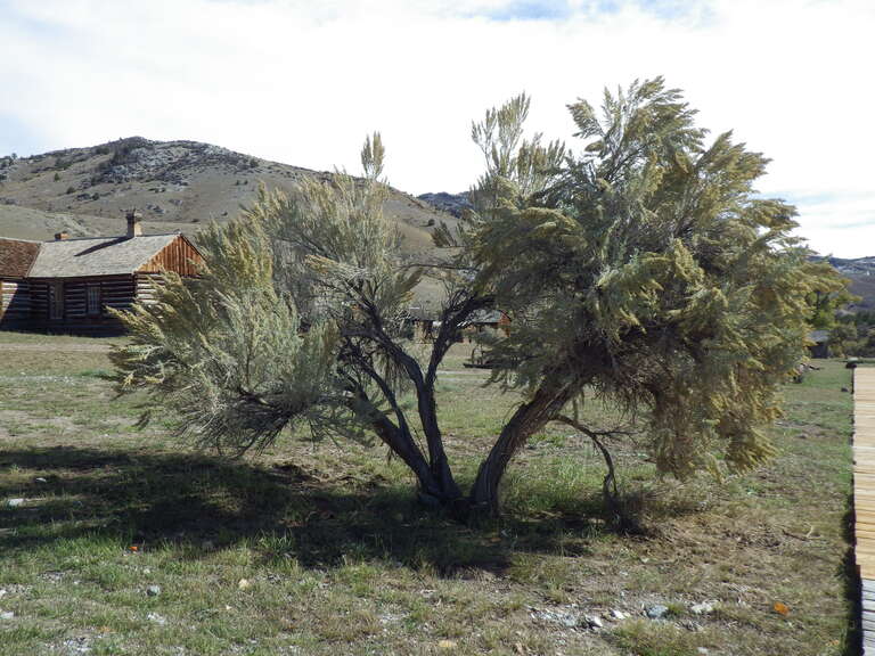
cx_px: 438
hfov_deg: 54.0
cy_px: 328
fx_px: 859
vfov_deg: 41.8
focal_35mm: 34
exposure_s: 1/500
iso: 125
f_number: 4.6
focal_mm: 6.1
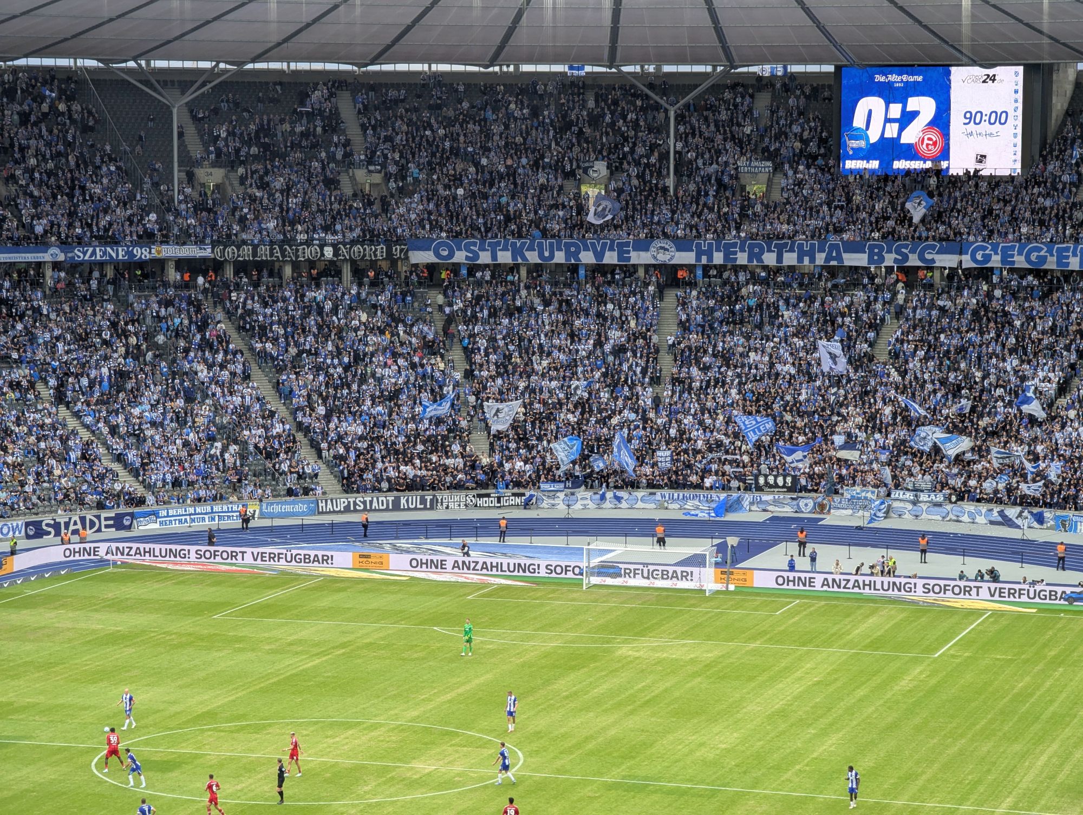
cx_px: 542
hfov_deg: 18.5
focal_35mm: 106
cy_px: 408
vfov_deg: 14.0
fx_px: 3321
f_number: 3.5
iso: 51
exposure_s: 1/89.8
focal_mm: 19
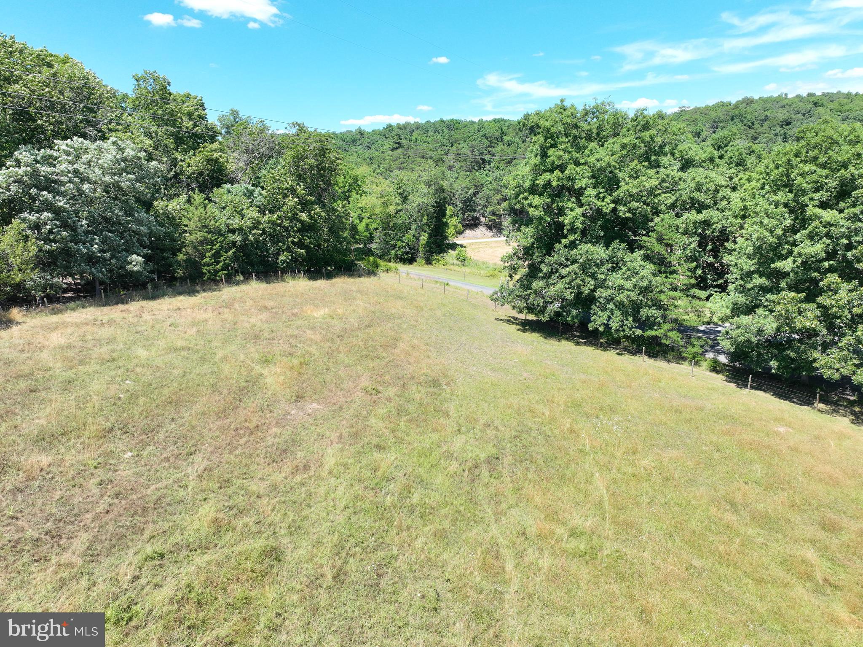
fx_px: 598
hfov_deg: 71.6
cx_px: 432
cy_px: 324
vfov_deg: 56.8
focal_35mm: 24
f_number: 2.8
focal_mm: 12.29
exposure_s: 1/1000
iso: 220
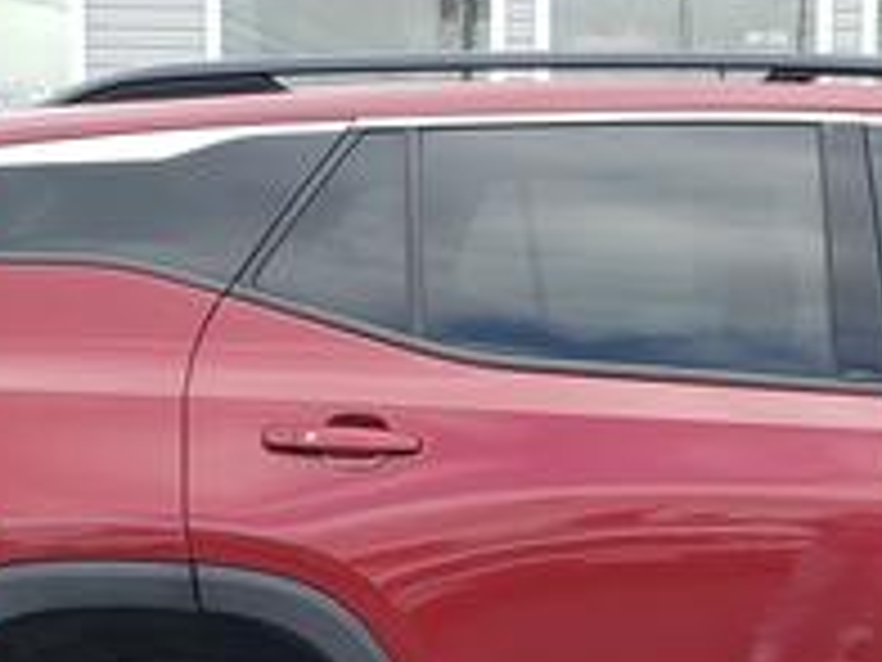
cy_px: 576
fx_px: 2166
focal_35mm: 85
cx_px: 945
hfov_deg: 21.9
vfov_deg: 17.2
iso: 50
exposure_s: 1/393
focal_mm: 4.3
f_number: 2.4
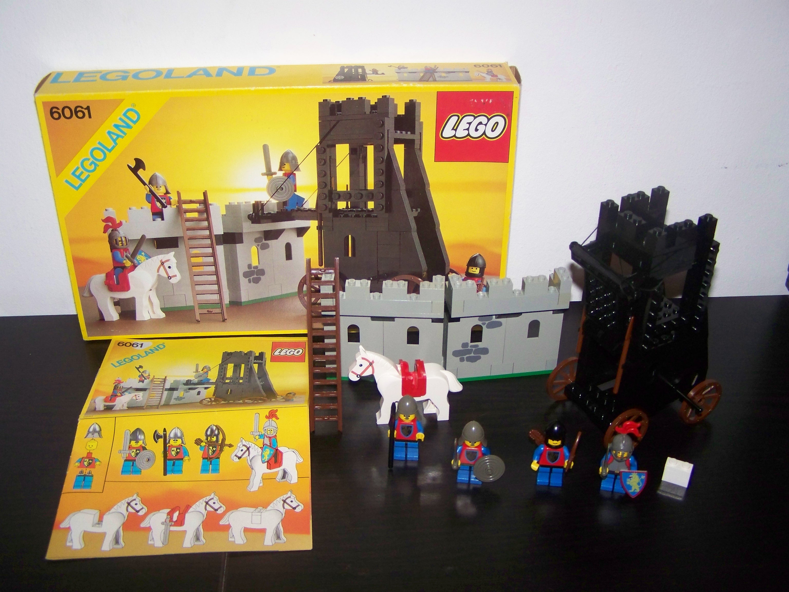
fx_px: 866
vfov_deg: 37.7
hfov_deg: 49.0
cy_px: 296
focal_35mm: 38
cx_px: 394
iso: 200
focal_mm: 6.3
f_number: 2.8
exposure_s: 1/30
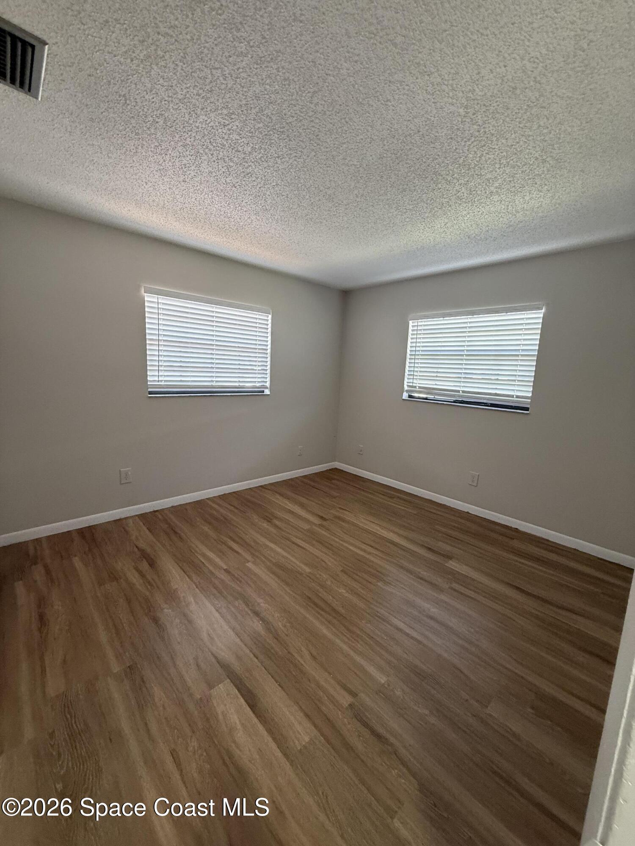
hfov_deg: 85.7
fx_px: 342
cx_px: 318
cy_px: 423
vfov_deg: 102.1
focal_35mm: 14
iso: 200
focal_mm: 2.22
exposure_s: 1/60
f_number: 2.2
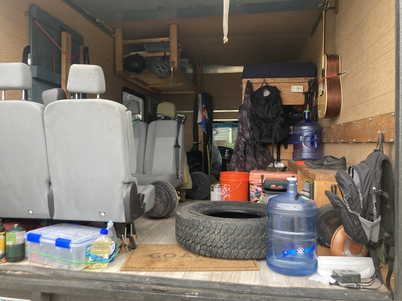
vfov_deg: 49.7
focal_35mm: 28
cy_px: 150
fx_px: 325
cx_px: 201
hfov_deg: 63.4
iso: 80
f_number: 1.8
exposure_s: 1/121
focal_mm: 3.99
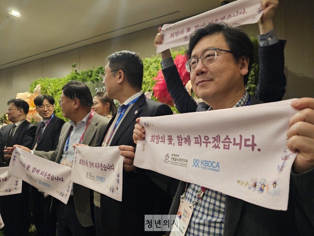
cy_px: 118
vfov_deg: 58.9
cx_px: 157
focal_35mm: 23
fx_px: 209
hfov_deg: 73.9
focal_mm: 6.3
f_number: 1.7
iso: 1000
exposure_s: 1/120
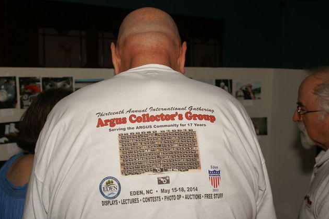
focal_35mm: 54
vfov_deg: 25.3
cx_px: 163
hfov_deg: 37.2
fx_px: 489
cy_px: 111
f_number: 5.6
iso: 100
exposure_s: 1/50
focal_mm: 35
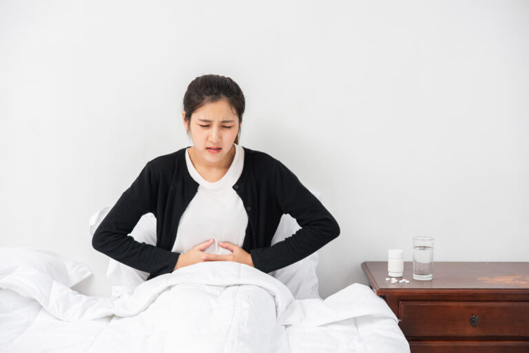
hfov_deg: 23.9
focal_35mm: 85
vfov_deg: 16.1
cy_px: 176
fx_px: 1250
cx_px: 264
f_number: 2.8
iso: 100
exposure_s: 1/200
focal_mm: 85
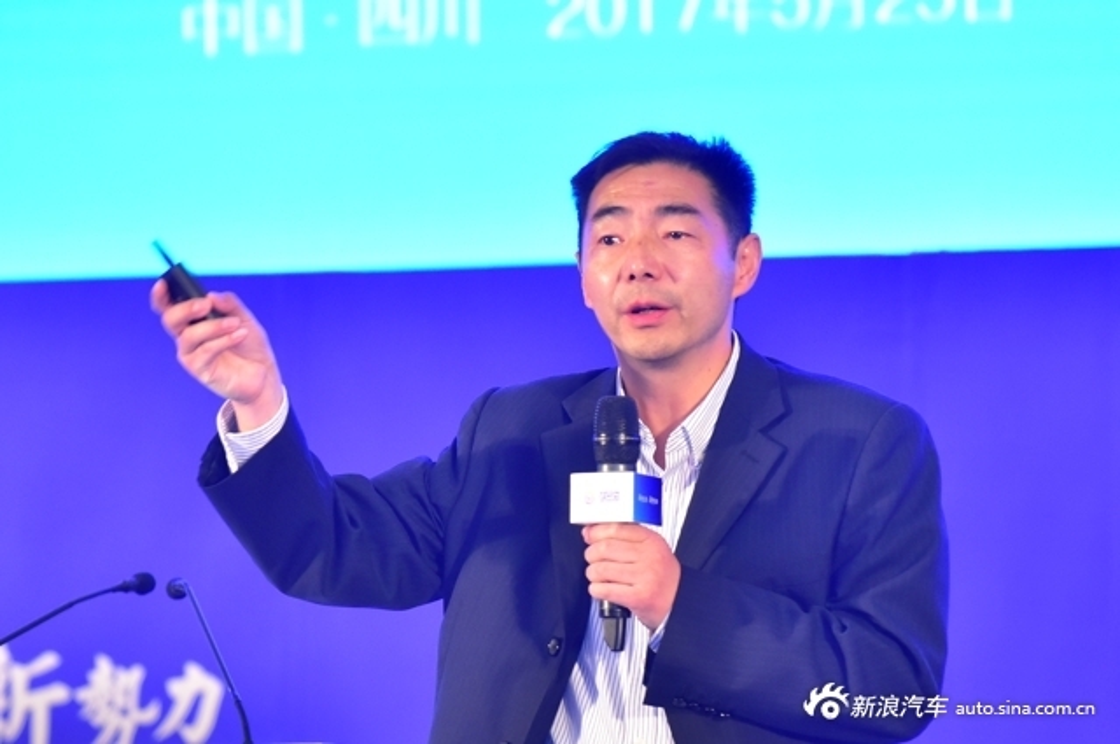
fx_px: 6214
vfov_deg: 6.8
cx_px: 560
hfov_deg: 10.3
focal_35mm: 200
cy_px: 372
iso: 2000
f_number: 4
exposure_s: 1/160
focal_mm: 200
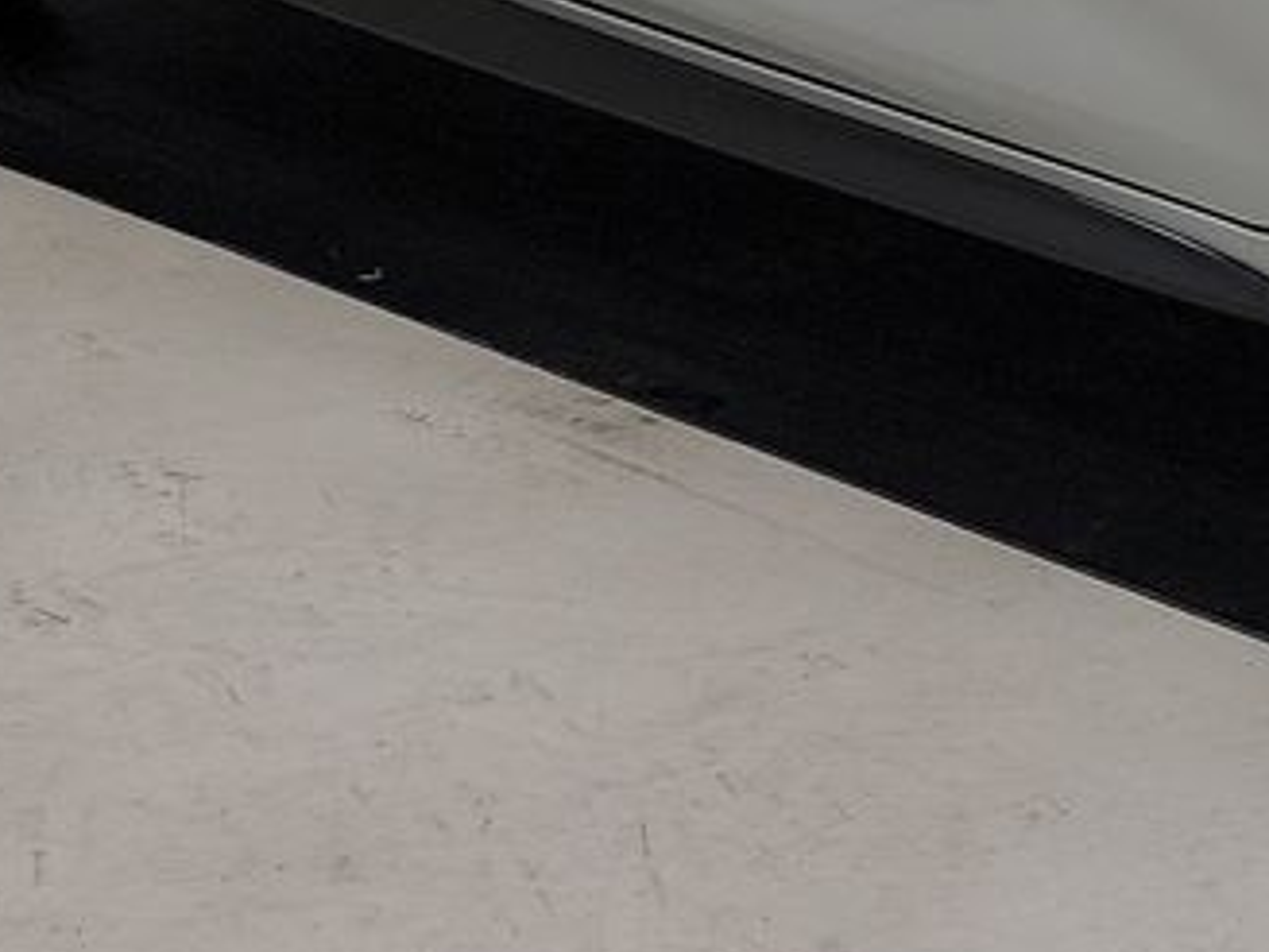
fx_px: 4289
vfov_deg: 12.0
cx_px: 1985
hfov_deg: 15.4
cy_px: -507
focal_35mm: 117
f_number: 1.8
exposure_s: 1/173
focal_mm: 6.7
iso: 50
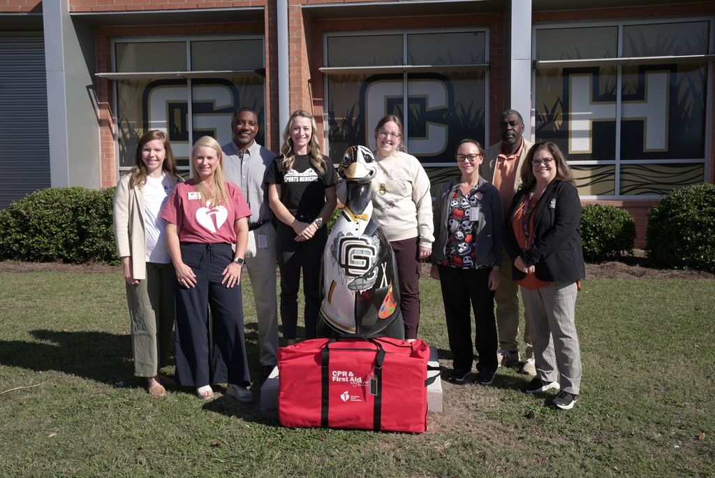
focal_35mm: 37
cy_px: 239
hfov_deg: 51.9
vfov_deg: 36.0
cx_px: 358
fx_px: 735
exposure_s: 1/250
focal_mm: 37
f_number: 11
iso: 100
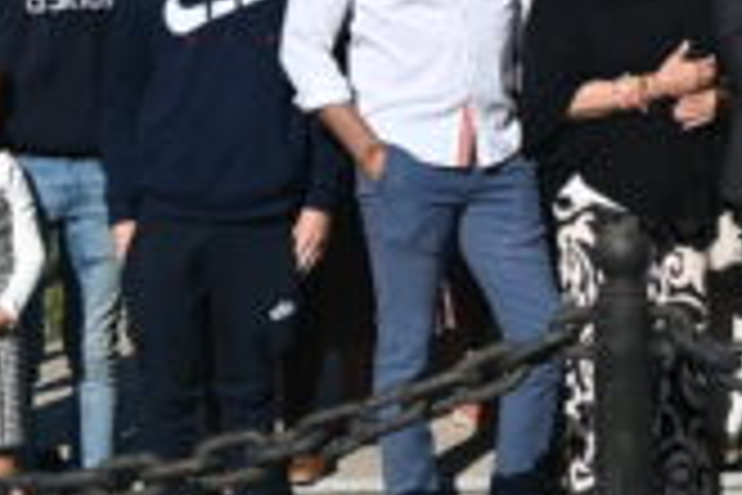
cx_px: 1115
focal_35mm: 126
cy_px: -144
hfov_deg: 15.1
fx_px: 2597
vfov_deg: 10.6
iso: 100
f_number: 8
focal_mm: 18
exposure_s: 1/500
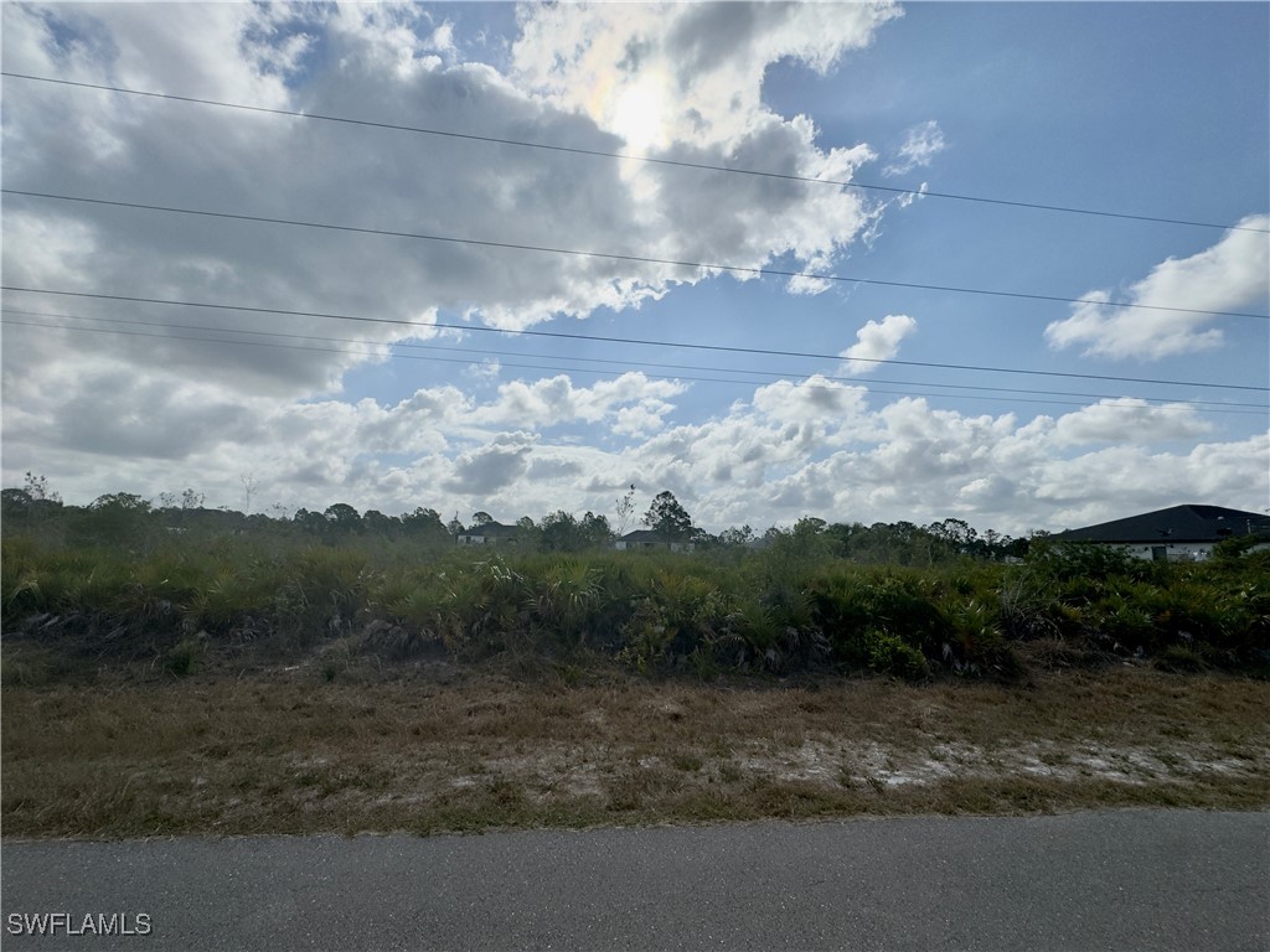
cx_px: 635
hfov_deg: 102.1
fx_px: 514
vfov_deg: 85.7
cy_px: 476
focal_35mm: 14
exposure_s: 1/5650
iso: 32
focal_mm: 2.22
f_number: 2.2
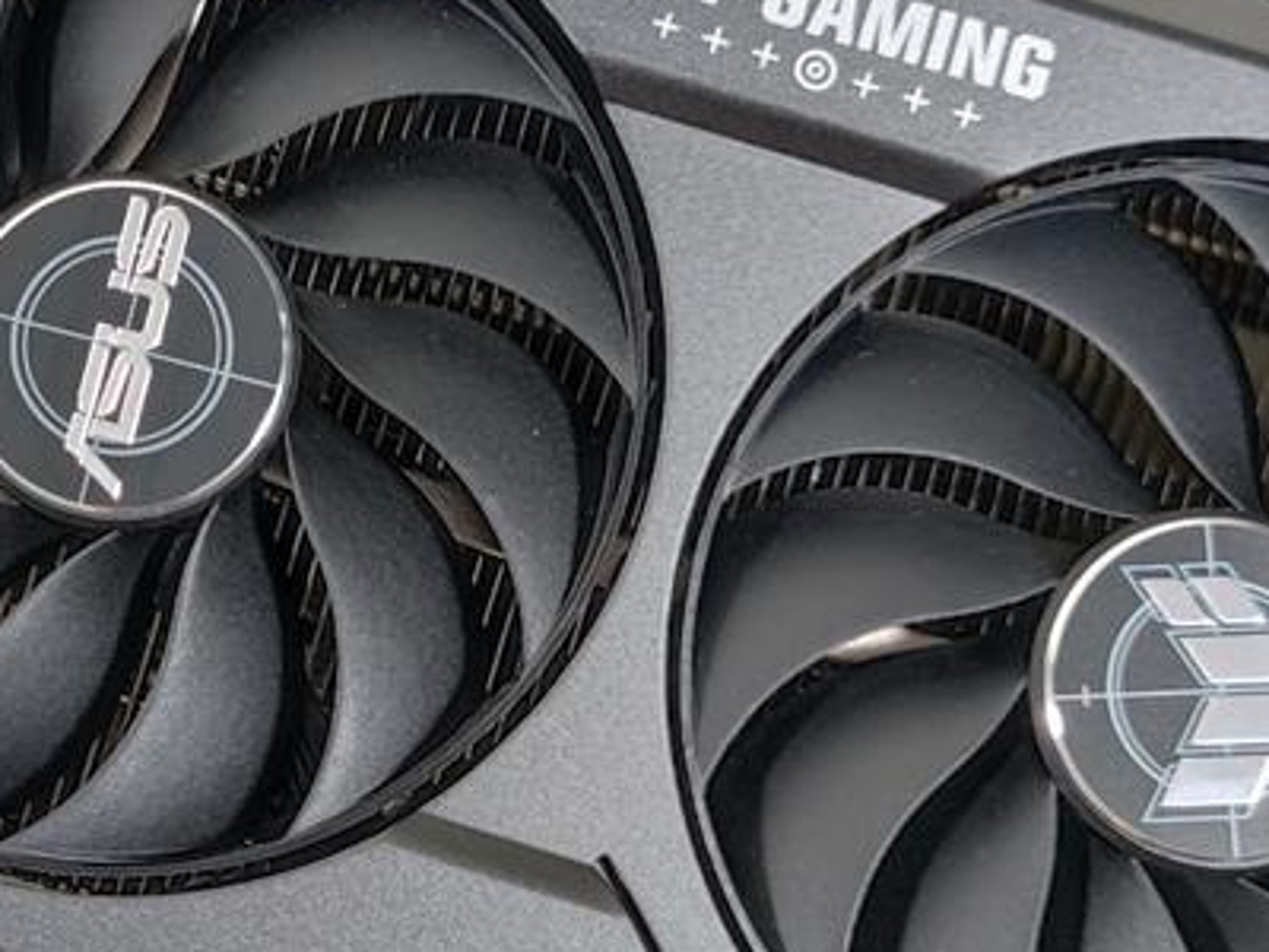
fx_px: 3299
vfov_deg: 16.4
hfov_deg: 21.3
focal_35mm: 90
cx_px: 111
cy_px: 367
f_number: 1.85
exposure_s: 1/33
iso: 312
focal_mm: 6.78
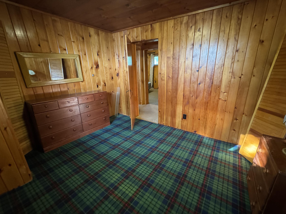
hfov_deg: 98.1
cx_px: 151
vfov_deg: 81.7
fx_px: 124
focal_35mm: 15
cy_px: 105
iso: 1000
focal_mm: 2.22
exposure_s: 1/40
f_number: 2.2
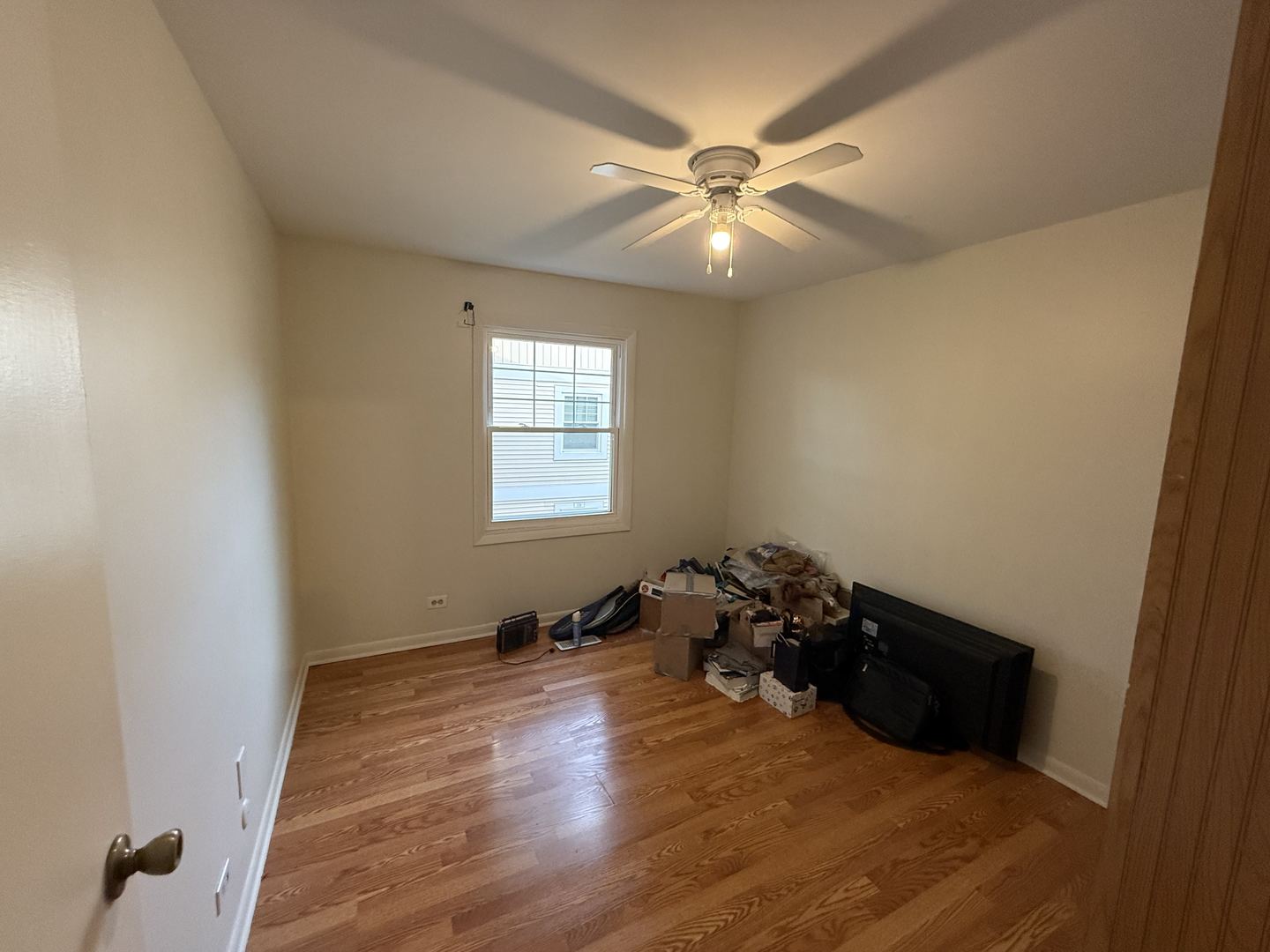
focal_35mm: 14
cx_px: 635
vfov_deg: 85.7
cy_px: 476
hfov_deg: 102.1
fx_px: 514
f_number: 2.2
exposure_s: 1/120
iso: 500
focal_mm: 2.22
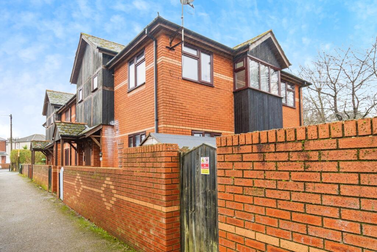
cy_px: 126
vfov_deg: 77.3
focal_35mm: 15
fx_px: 157
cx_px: 188
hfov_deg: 100.4
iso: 400
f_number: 7.1
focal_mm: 10
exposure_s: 1/320
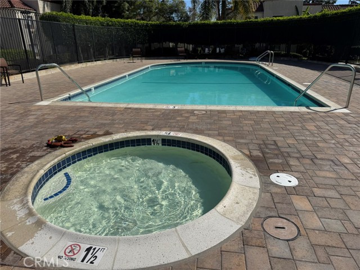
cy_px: 135
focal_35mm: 24
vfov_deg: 56.8
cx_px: 180
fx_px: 250
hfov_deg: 71.6
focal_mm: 6.76
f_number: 1.78
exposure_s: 1/12346
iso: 80
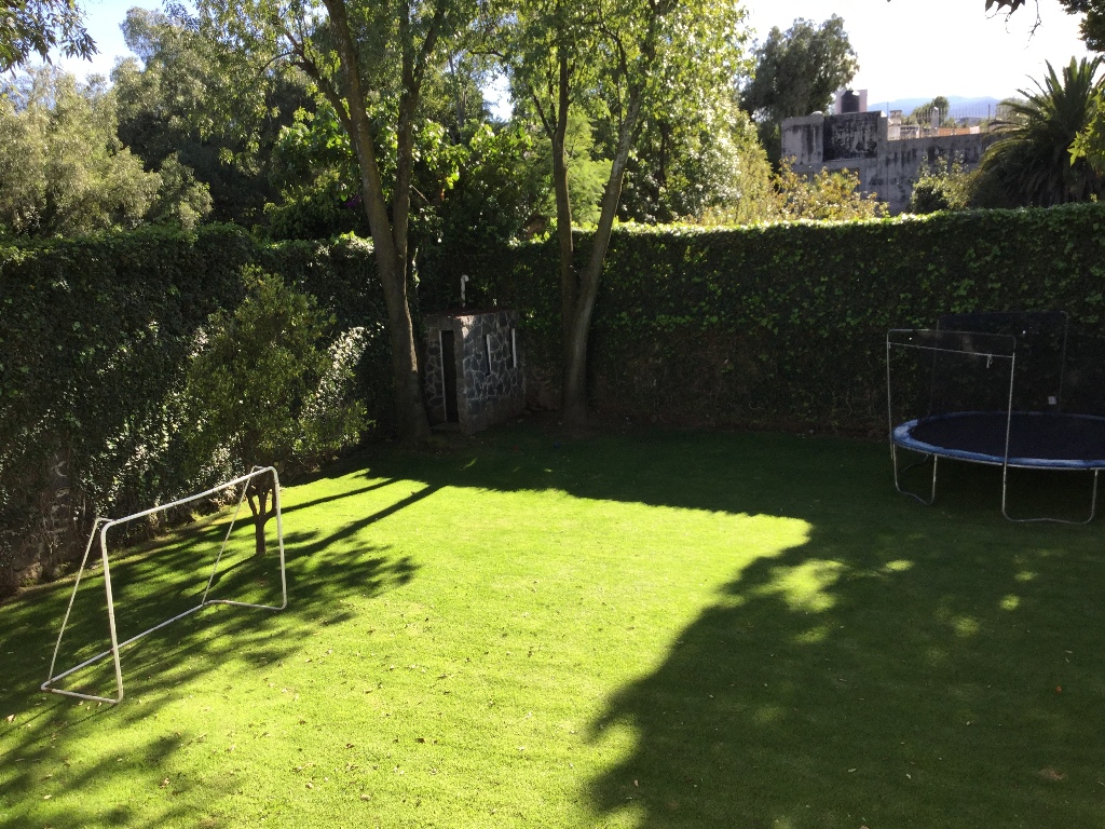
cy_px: 414
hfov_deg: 58.4
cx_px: 552
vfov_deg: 45.4
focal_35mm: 31
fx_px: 990
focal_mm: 3.3
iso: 25
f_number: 2.4
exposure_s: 1/312
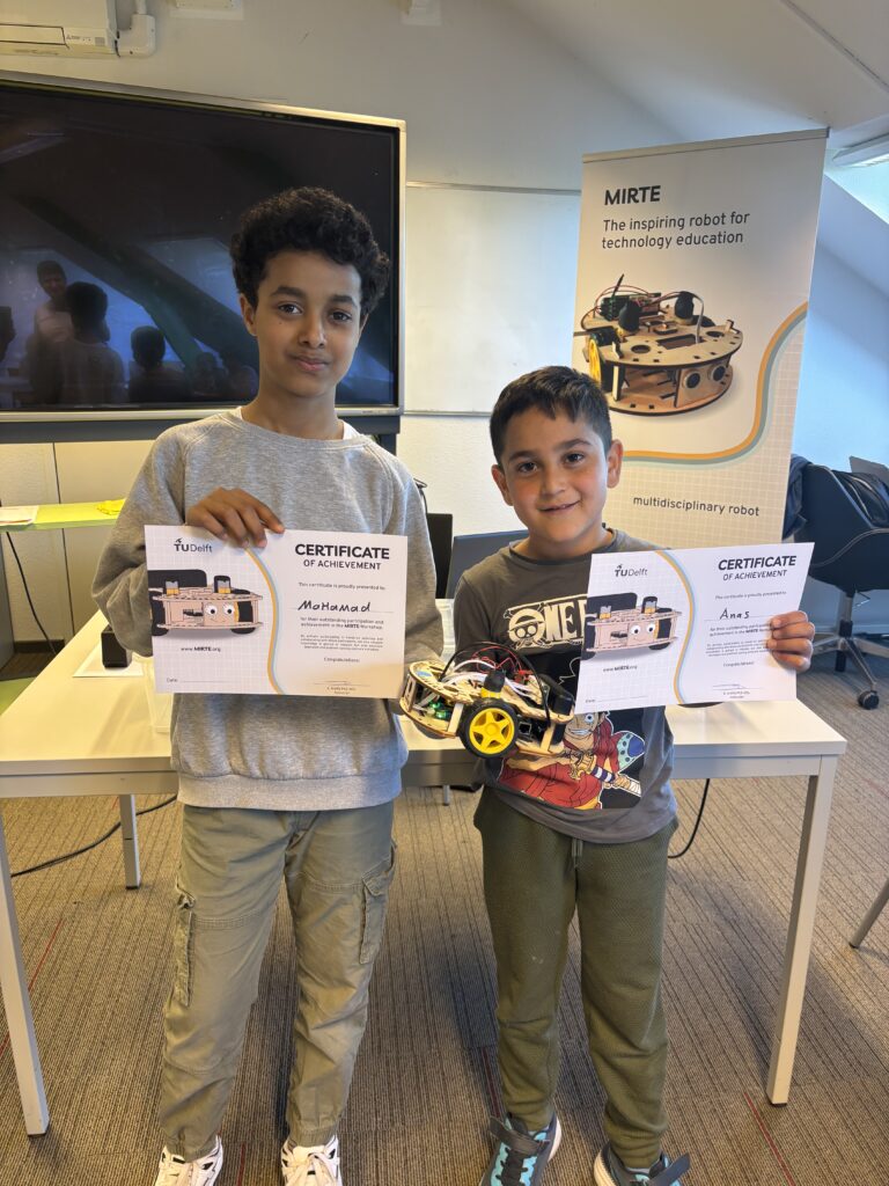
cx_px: 444
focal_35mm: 26
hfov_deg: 53.1
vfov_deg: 67.3
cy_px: 593
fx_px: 890
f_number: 1.6
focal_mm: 5.96
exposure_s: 1/50
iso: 100
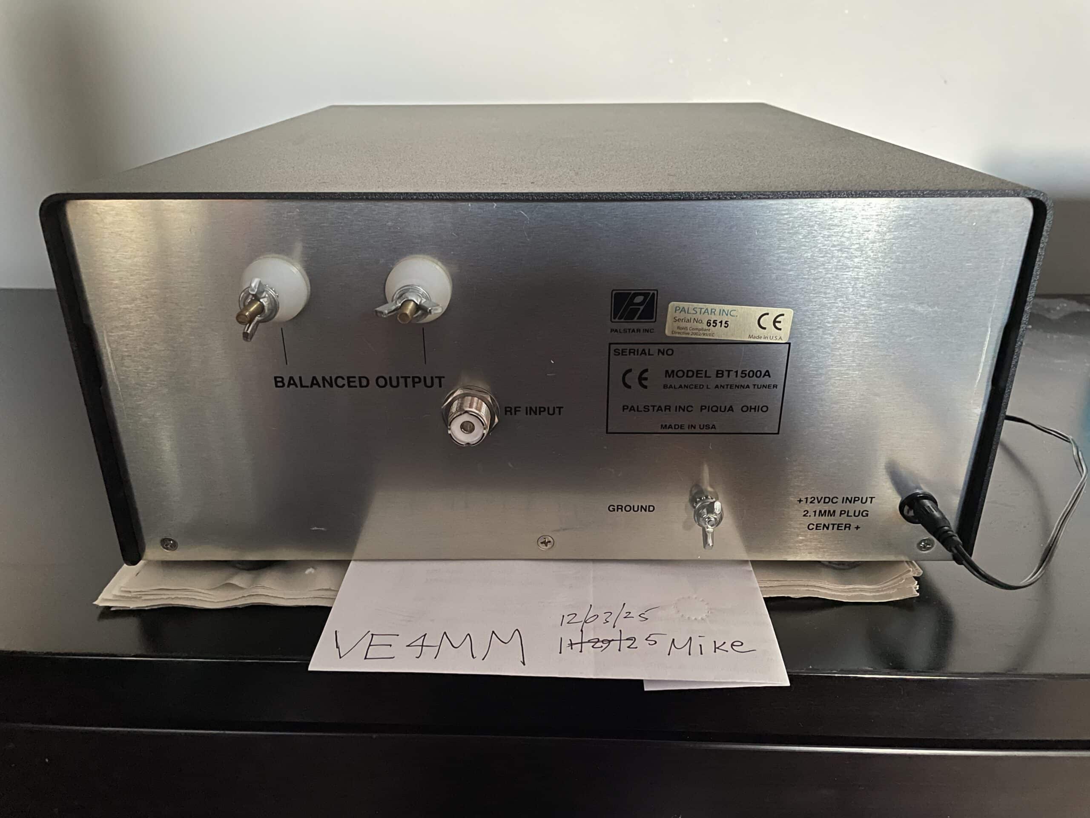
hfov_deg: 67.3
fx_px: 819
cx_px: 545
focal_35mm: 26
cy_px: 409
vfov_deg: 53.1
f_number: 1.6
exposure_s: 1/25
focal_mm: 4.2
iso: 1000
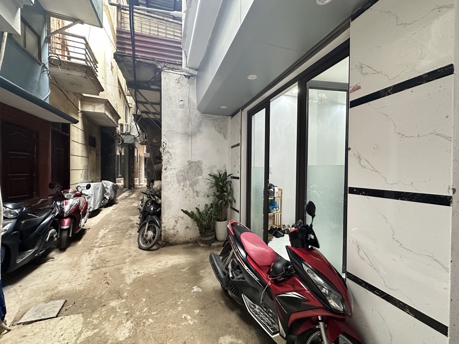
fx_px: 186
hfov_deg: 102.1
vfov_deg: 85.7
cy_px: 172
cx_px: 230
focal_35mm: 14
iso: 500
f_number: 2.2
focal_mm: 2.22
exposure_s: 1/60
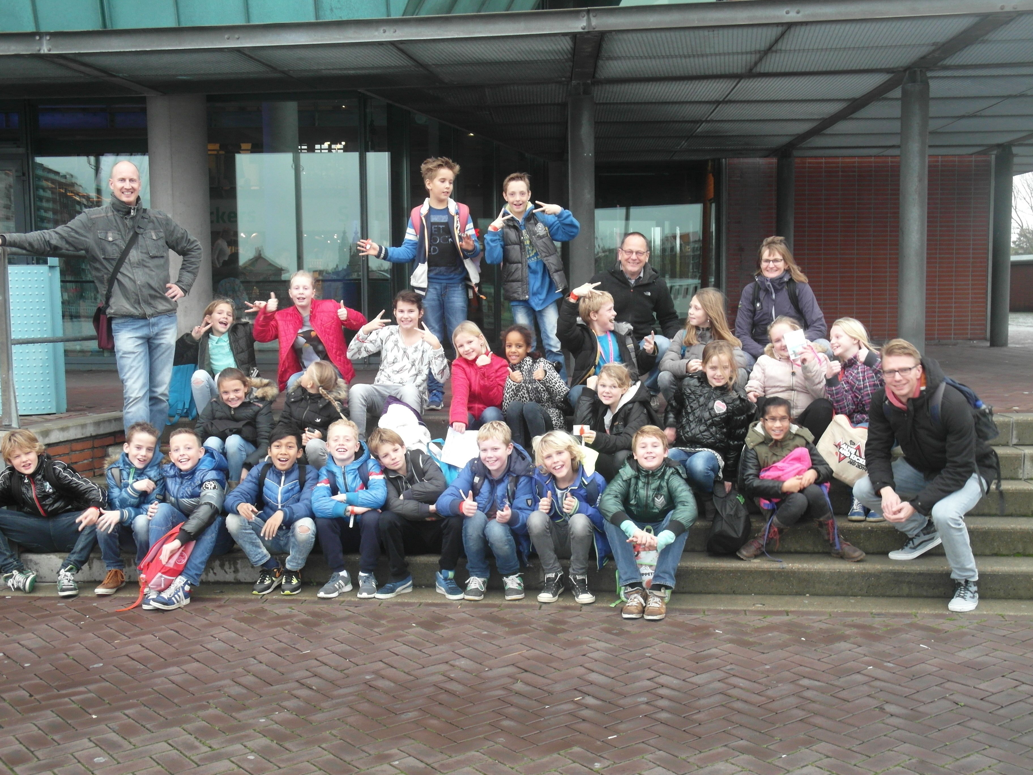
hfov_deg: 44.8
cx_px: 516
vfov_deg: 34.3
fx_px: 1253
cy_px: 388
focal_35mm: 42
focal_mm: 9.1
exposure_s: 1/45
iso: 200
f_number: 2.8
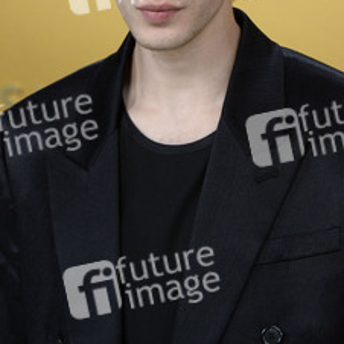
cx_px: 186
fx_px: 2710
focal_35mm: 241
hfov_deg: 7.3
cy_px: 55
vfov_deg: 7.3
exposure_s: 1/250
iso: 2500
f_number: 6.3
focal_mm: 160
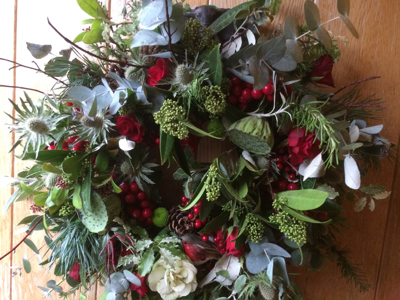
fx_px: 335
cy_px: 150
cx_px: 200
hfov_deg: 61.7
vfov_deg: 48.2
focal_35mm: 29
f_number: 2.2
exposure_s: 1/20
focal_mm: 4.15
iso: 250
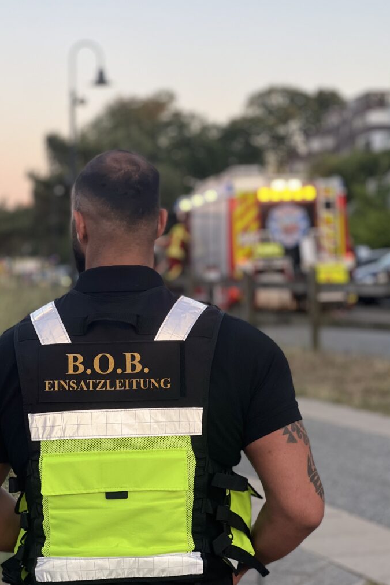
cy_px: 295
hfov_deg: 16.9
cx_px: 175
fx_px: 1316
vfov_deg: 25.1
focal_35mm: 81
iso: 80
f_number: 2.8
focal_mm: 9
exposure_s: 1/121
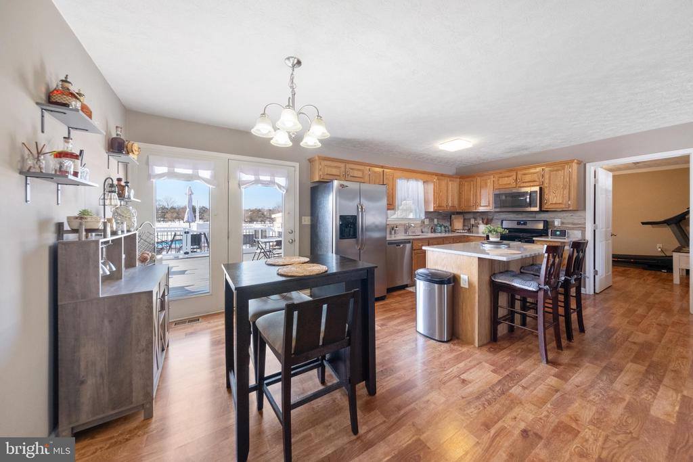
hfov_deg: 112.6
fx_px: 231
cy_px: 231
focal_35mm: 12
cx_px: 346
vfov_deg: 90.0
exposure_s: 1/15
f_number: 7.1
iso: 640
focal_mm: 8
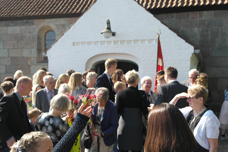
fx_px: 272
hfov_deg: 45.4
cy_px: 76
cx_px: 114
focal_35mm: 43
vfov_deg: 31.2
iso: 100
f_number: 5
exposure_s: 1/200
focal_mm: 28
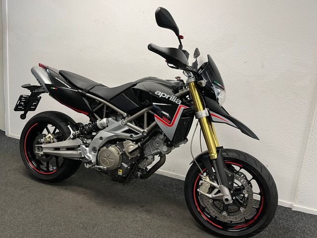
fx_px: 238
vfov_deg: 53.1
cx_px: 158
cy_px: 119
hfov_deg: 67.3
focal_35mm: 26
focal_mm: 5.1
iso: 80
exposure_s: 1/50
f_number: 1.6
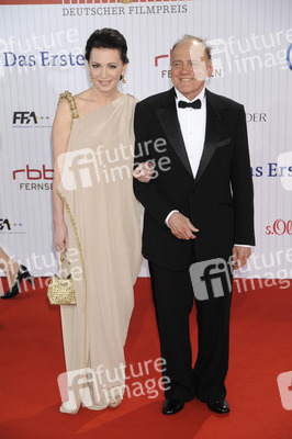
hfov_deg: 18.9
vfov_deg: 28.1
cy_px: 220
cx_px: 146
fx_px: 877
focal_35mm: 72
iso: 400
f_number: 5.6
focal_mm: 72
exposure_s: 1/200
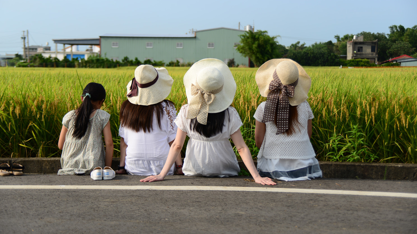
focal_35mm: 74
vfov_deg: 16.3
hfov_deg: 28.6
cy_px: 96
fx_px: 818
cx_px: 208
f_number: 5
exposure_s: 1/500
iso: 100
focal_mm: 70
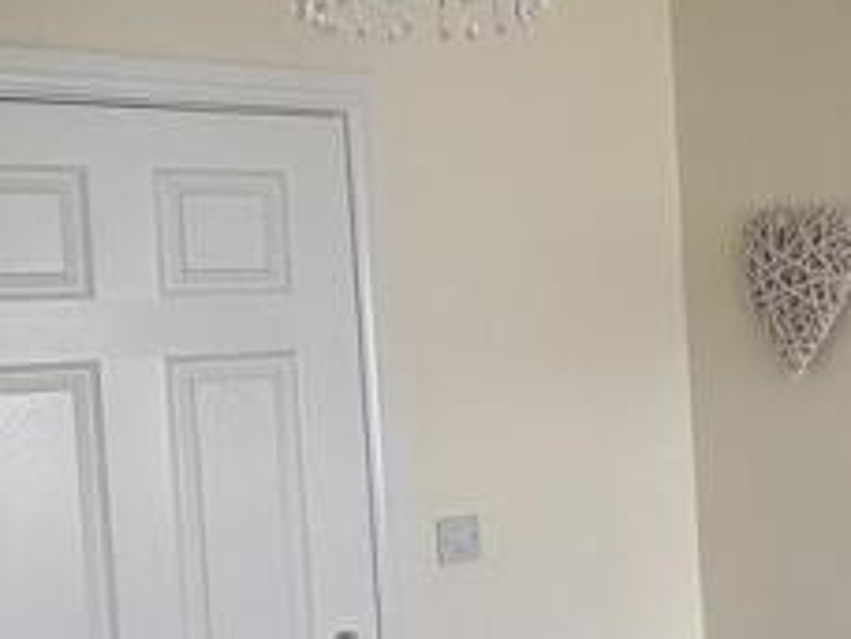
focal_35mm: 63
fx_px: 1549
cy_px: 374
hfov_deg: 28.9
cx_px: 836
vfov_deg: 23.3
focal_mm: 2.22
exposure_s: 1/99
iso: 125
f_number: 2.2
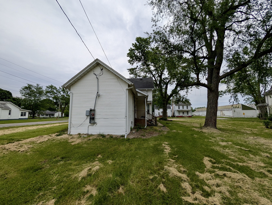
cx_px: 136
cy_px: 102
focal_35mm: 12
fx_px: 94
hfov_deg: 110.5
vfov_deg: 94.7
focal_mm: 2.02
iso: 57
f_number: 1.7
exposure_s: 1/3077
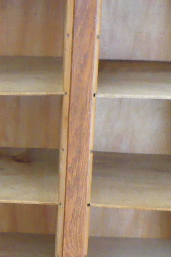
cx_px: 61
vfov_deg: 18.1
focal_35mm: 113
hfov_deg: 12.1
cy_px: 172
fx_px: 805
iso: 200
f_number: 2.8
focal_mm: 6.1
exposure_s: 1/8
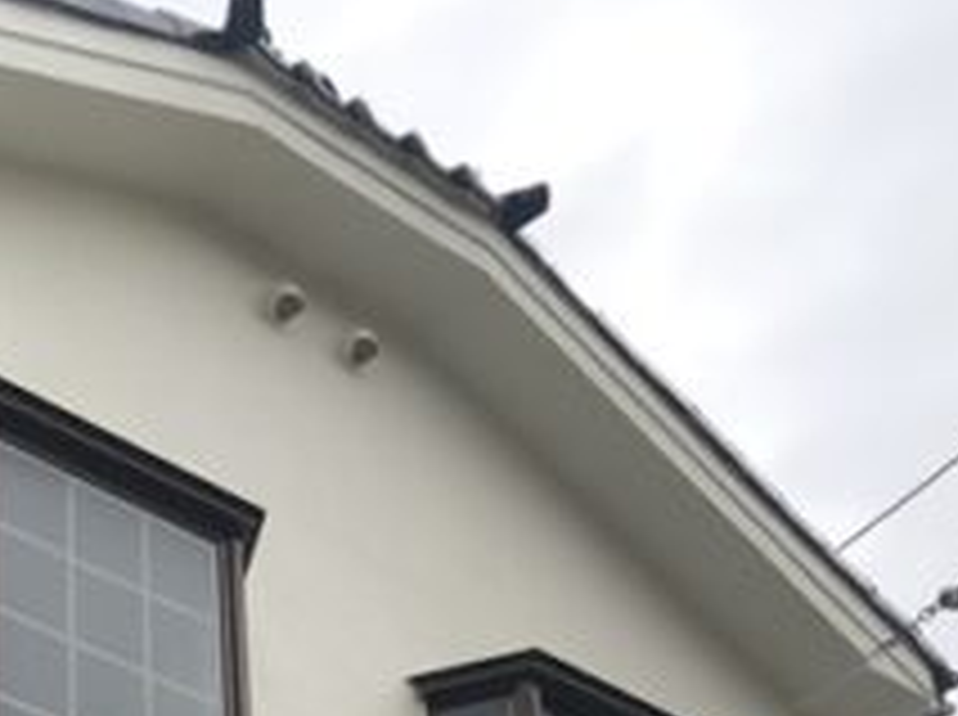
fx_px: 2183
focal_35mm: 79
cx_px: 108
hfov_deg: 24.1
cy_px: 995
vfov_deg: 17.2
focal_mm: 3.99
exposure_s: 1/2907
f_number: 1.8
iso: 20
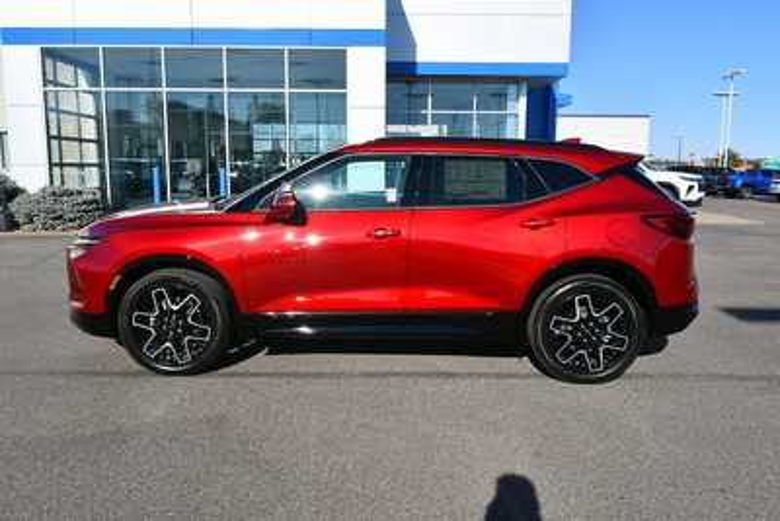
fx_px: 650
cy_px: 260
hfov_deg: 61.9
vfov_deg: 43.6
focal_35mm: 30
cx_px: 390
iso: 100
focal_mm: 20
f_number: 9
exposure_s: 1/320
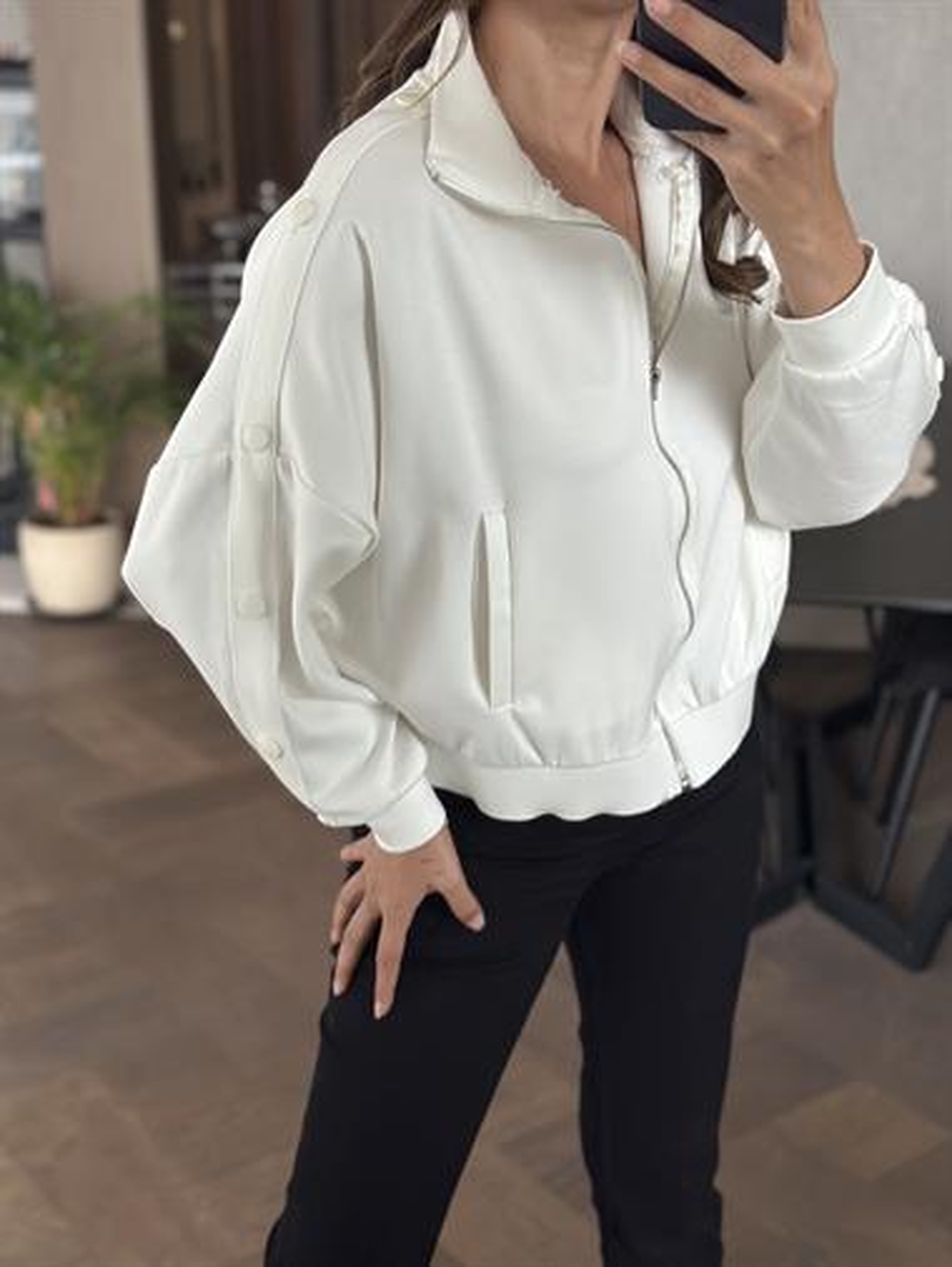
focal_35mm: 48
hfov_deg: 30.3
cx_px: 476
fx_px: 1759
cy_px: 634
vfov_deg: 39.6
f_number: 1.78
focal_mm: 6.86
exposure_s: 1/40
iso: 400
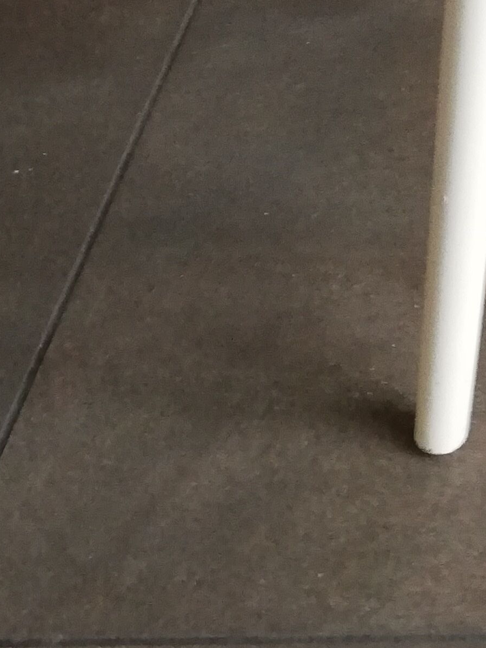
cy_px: -452
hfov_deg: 13.6
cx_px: 809
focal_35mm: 100
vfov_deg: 16.9
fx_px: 1871
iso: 320
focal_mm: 3.81
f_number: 2.2
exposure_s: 1/33.3
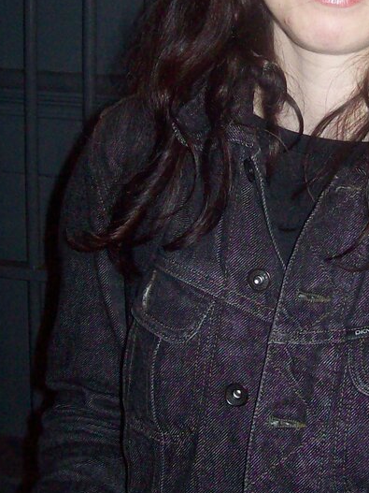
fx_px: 1166
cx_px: 331
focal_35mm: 82
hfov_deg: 17.7
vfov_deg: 23.5
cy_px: 94
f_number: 2.7
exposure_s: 1/64
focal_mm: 6
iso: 200
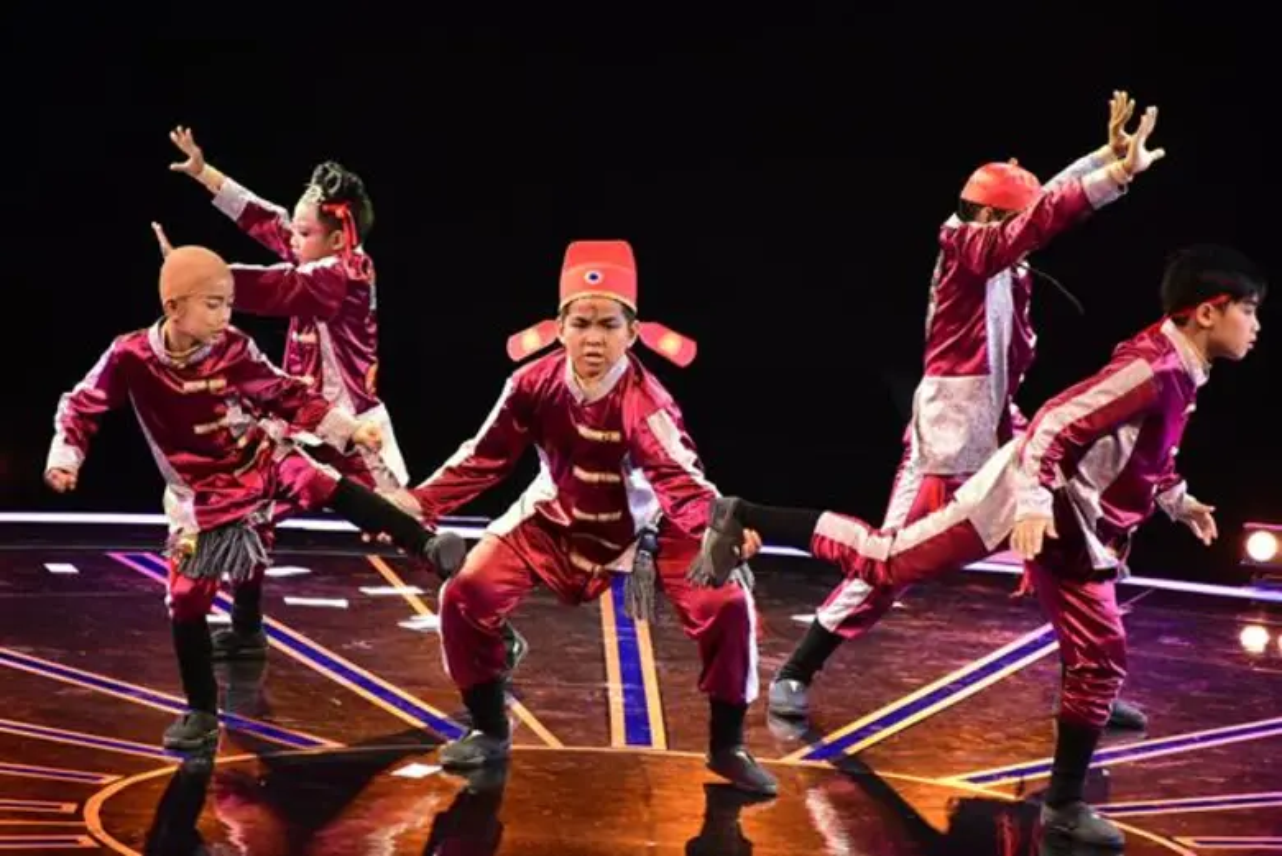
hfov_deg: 9.8
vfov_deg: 6.6
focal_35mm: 210
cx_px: 641
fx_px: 7482
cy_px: 428
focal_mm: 140
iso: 5000
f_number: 5.6
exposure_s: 1/200
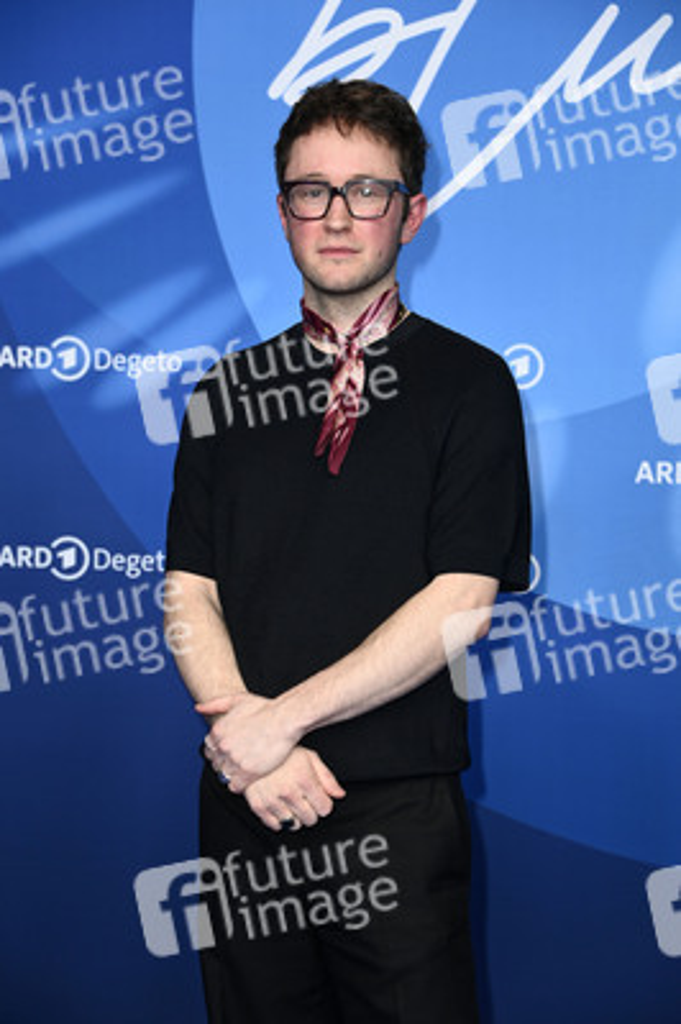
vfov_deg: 20.8
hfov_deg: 13.9
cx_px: 340
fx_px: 2785
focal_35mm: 98
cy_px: 512
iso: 1000
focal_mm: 98
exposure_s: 1/250
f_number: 5.6
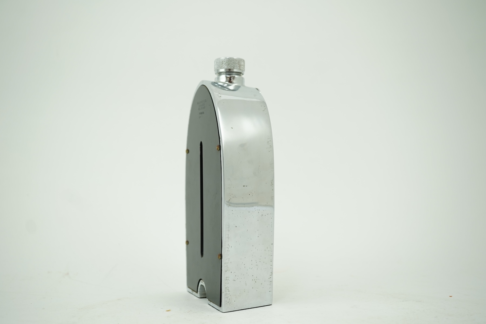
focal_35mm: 45
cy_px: 162
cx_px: 243
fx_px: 608
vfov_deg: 29.9
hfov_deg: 43.6
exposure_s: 1/40
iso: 250
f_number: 7.1
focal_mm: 30
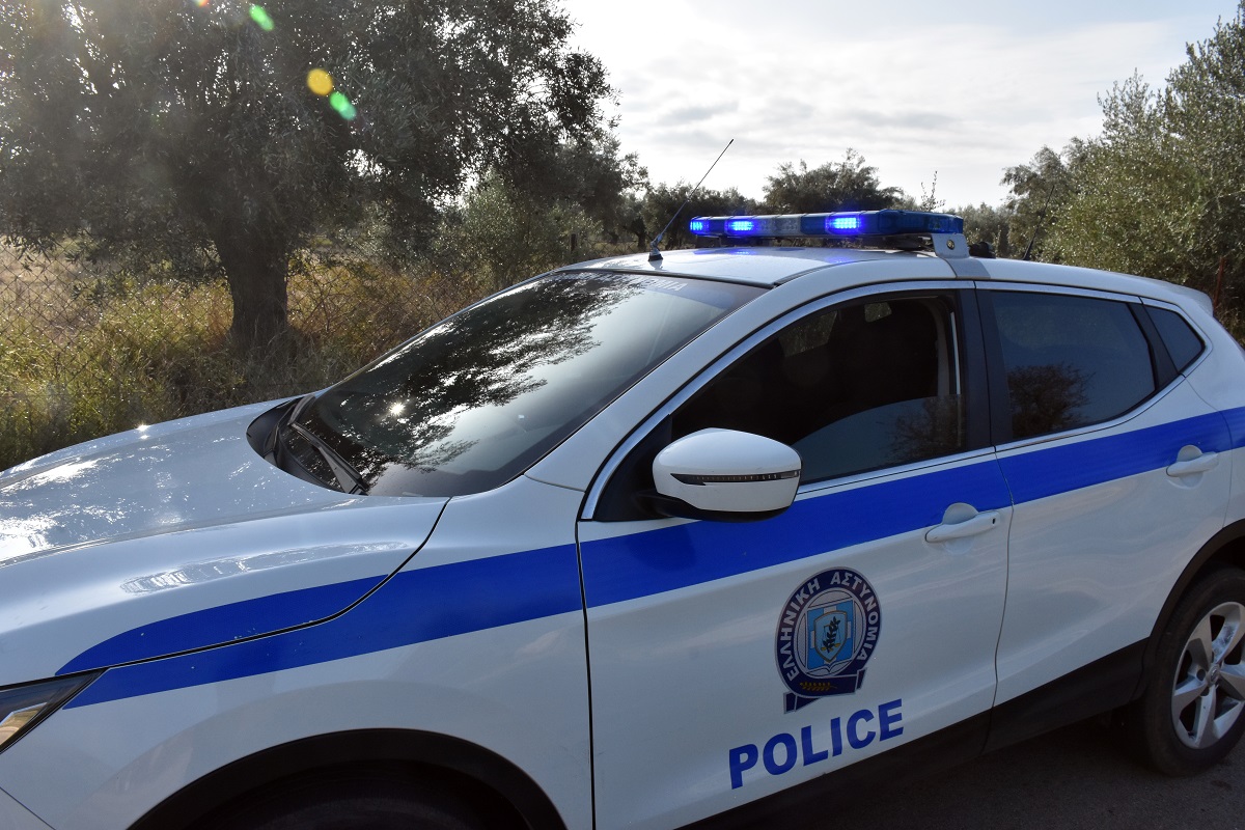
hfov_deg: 67.4
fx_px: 934
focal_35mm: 27
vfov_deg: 47.9
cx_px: 622
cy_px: 415
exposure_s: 1/640
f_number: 13
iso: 800
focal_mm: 18
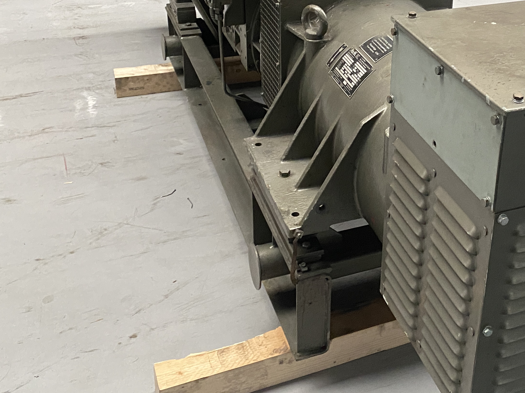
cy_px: 56
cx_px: 386
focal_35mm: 48
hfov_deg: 38.7
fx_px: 728
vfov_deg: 29.3
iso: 500
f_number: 1.8
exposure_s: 1/60
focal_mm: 4.25
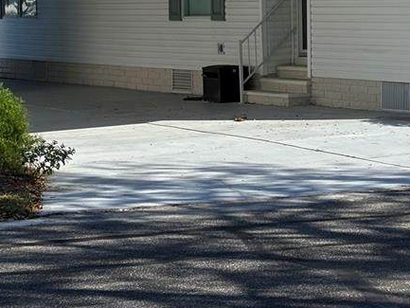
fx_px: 1457
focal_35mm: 123
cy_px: 10
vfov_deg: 11.9
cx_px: 278
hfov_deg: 16.0
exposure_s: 1/3311
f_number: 1.6
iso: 32
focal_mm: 5.96
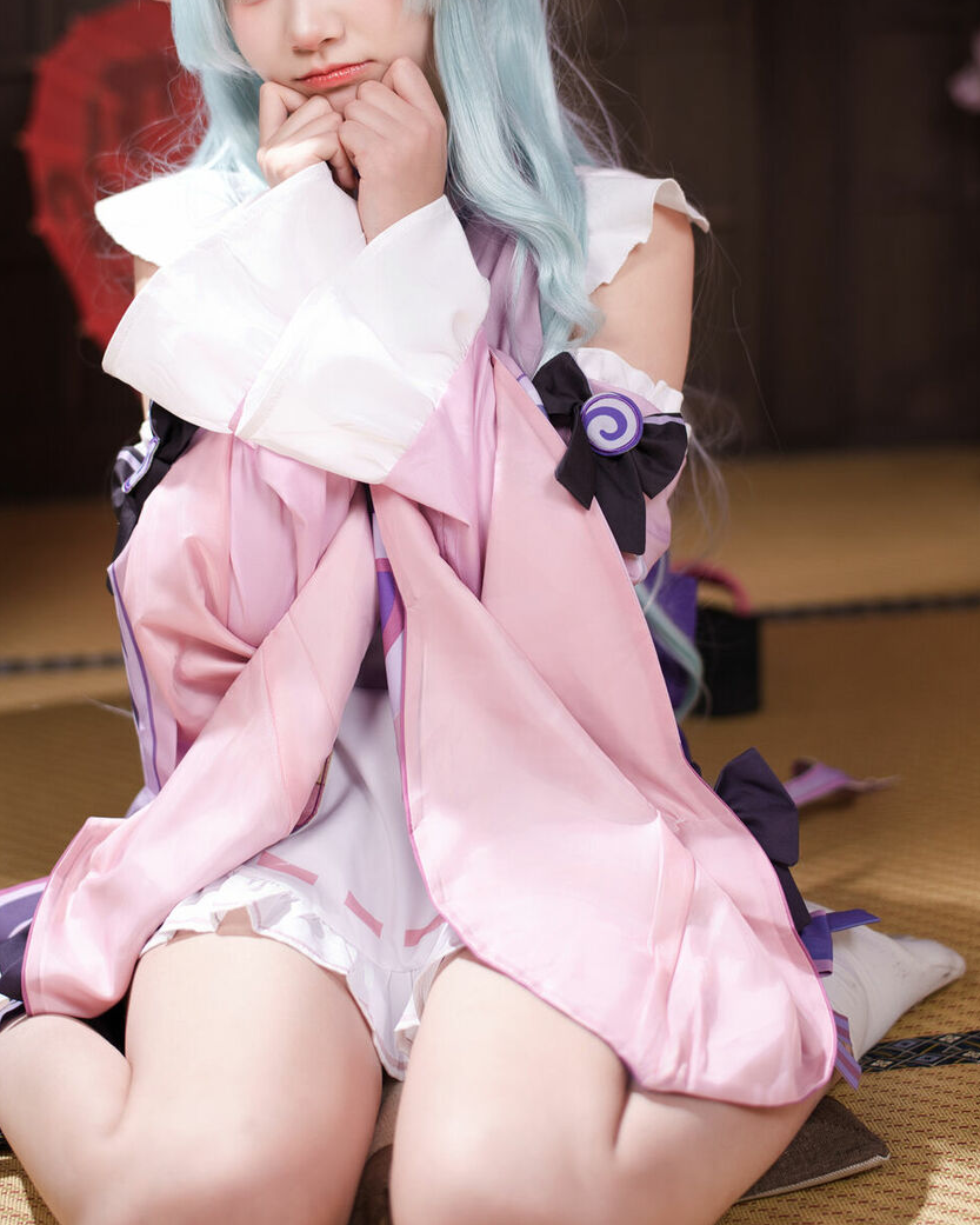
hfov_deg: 21.6
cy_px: 430
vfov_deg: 26.6
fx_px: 2574
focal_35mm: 71
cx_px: 474
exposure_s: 1/400
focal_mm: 50
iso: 100
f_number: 1.6
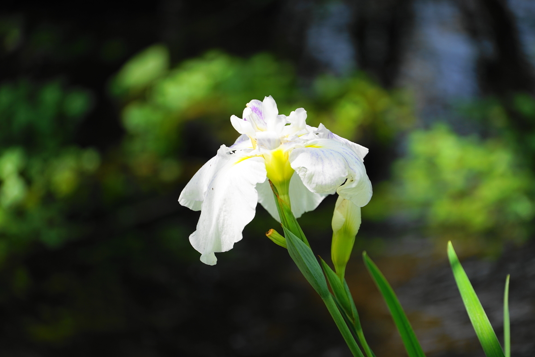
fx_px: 4472
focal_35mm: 301
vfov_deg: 4.6
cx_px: 268
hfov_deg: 6.8
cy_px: 178
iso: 100
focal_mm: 300
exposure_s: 1/320
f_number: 5.6
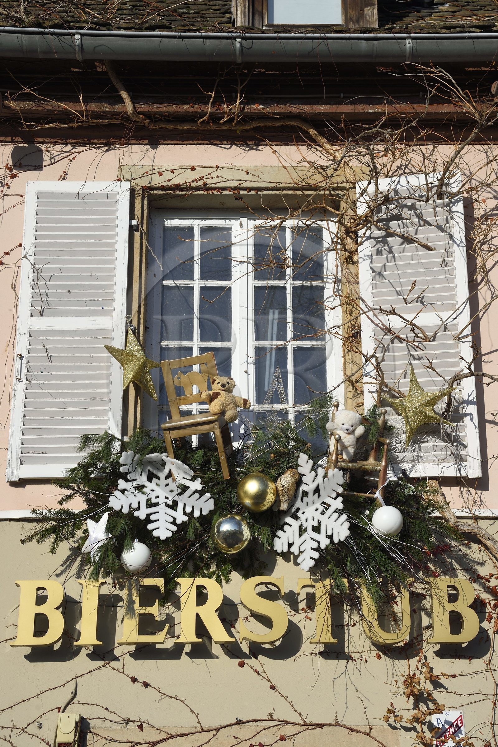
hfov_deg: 23.4
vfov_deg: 34.5
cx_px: 249
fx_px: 1203
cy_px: 374
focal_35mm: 58
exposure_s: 1/500
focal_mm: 58
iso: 200
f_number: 9
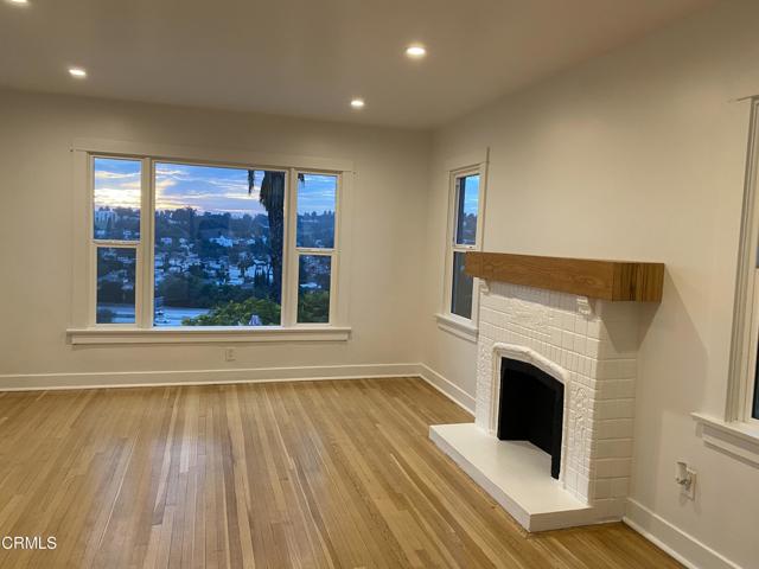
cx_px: 380
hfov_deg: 67.3
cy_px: 284
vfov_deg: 53.1
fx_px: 570
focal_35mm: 26
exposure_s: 1/60
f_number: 1.8
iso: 100
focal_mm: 4.25
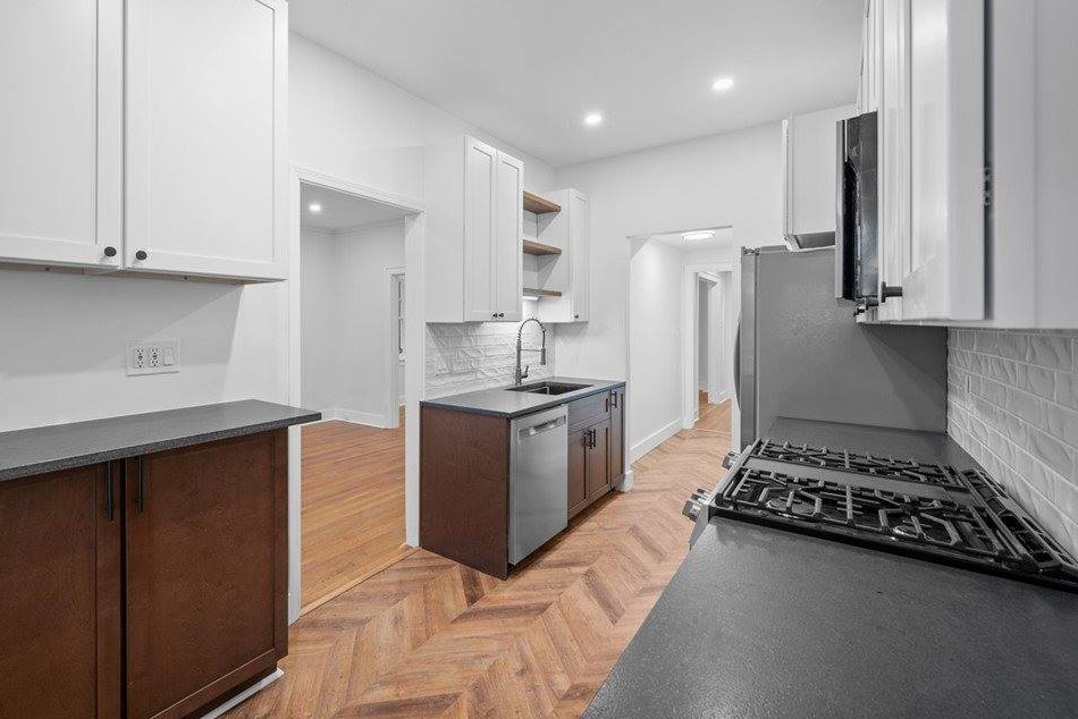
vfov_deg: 73.6
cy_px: 321
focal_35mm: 16
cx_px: 479
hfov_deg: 96.3
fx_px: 479
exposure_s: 1/2.5
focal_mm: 14
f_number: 8
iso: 400
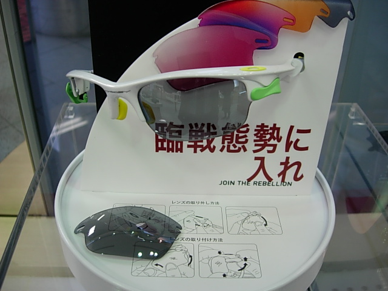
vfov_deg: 37.7
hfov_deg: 49.0
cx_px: 194
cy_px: 146
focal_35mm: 38
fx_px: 426
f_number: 2.8
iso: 64
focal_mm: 7.8
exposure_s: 1/39.1
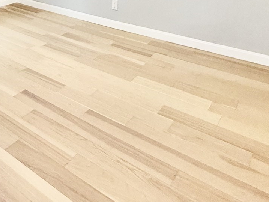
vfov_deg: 28.0
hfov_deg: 45.2
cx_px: 67
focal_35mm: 40
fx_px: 311
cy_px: -77
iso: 320
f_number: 2.2
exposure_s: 1/120
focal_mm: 2.22
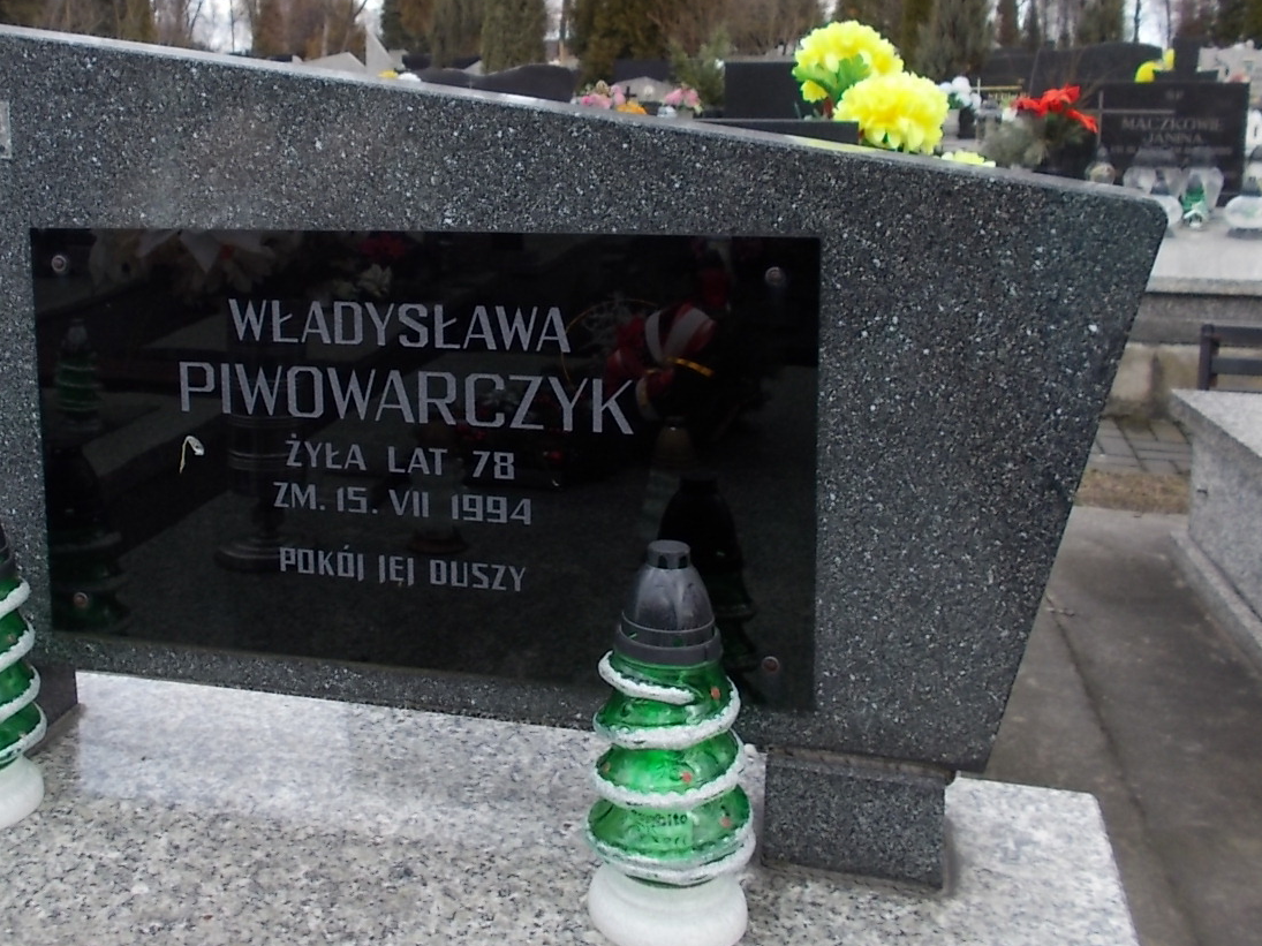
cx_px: 441
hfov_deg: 48.3
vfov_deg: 37.0
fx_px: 1385
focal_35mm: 38
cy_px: 262
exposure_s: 1/320
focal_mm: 4.6
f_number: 3.2
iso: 80
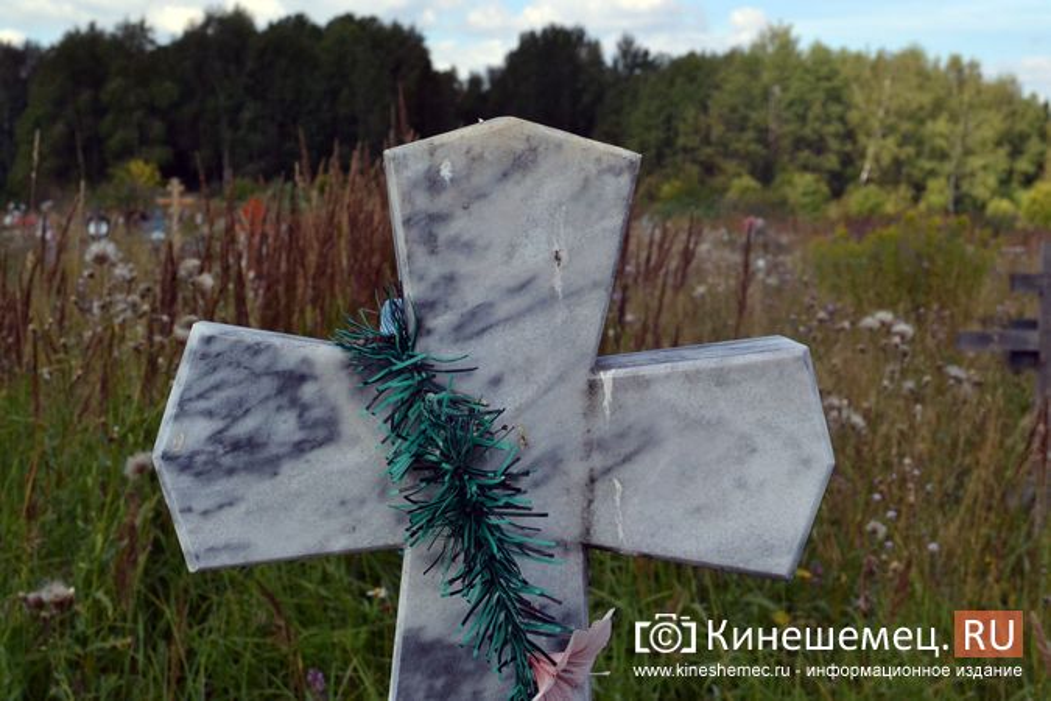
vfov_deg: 23.8
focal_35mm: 57
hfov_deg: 35.1
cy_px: 350
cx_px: 526
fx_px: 1664
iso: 1600
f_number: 9
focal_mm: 38
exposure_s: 1/2000
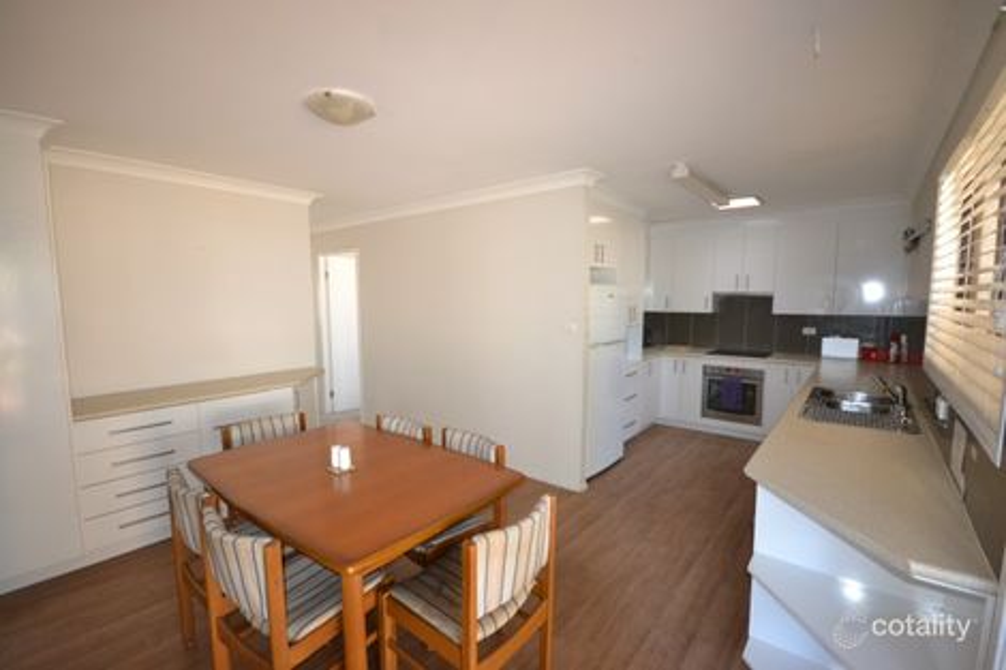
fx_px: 419
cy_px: 335
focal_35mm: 15
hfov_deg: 100.4
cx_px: 503
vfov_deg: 77.3
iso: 2000
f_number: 4
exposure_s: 1/60
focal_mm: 10
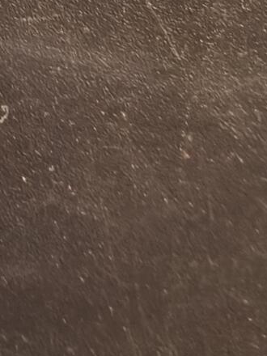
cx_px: -127
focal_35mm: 94
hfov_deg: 14.7
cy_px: -299
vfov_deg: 16.9
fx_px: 967
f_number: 2
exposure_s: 1/50
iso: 125
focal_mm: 2.32
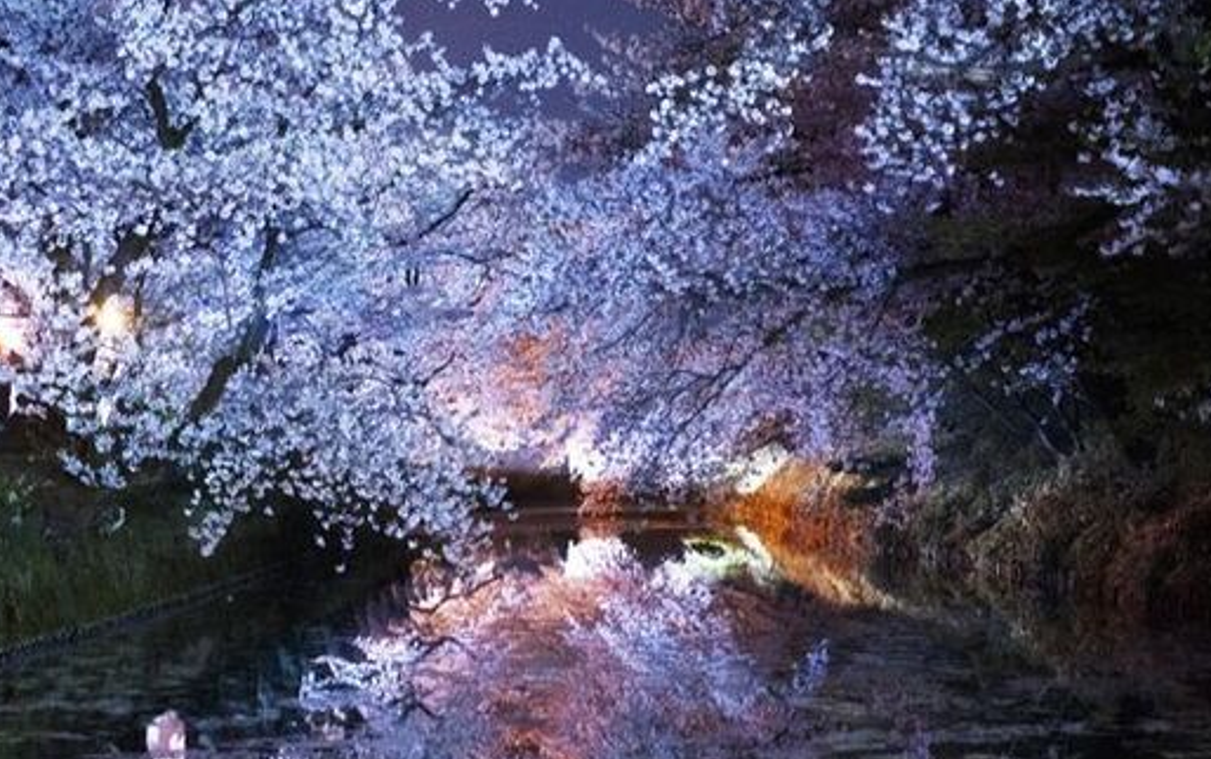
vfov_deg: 10.8
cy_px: 447
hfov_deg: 17.2
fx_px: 3996
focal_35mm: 121
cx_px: 576
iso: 12800
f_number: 5.6
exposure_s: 1/2
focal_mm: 102
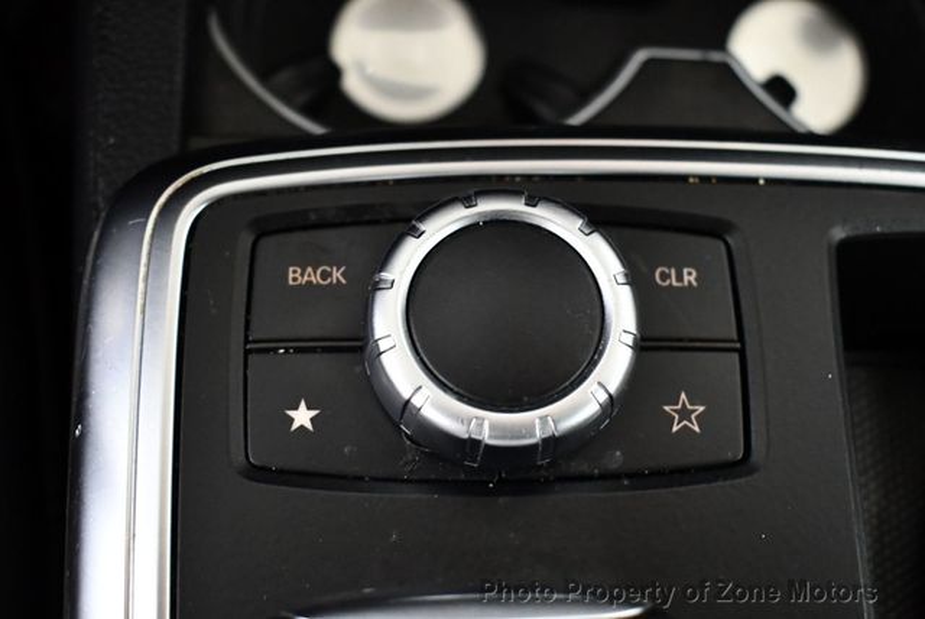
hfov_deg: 38.2
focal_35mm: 52
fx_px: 1337
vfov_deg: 26.0
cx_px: 462
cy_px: 310
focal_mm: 26
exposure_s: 1/100
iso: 3200
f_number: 4
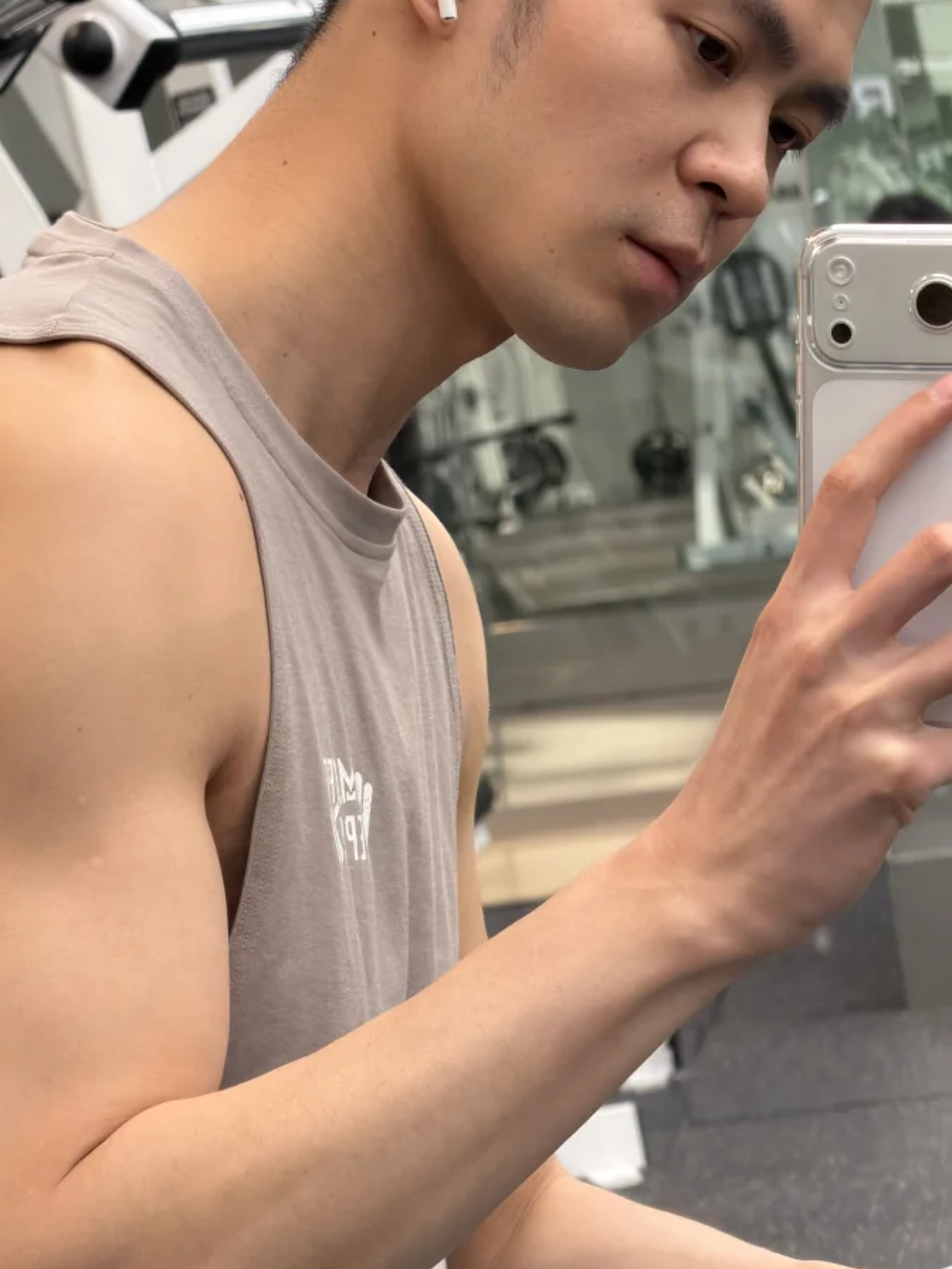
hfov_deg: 9.2
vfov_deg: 12.3
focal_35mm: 161
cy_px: 510
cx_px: 525
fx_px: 5901
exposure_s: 1/50
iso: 250
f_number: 2.8
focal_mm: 16.89
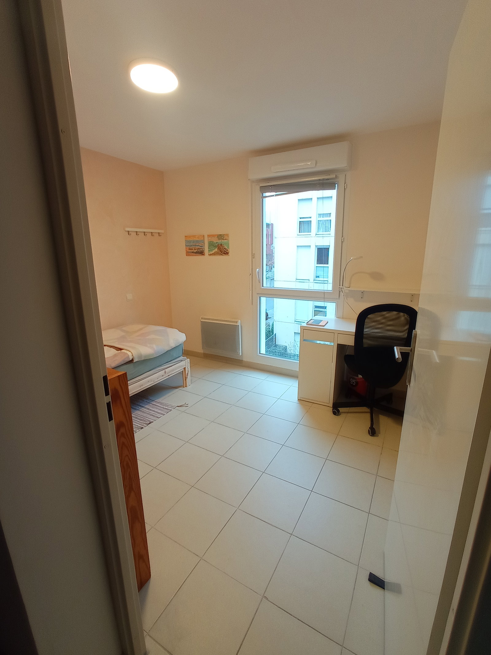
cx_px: 246
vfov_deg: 63.4
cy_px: 328
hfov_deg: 49.7
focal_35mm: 28
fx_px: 529
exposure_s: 1/33.3
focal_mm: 1.65
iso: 175
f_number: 2.2
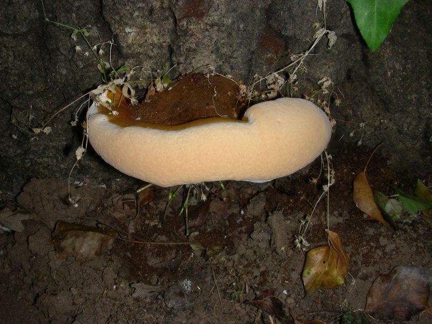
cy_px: 162
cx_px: 216
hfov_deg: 49.0
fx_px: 474
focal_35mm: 38
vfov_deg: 37.7
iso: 50
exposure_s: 1/60.1
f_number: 6.8
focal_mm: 6.3
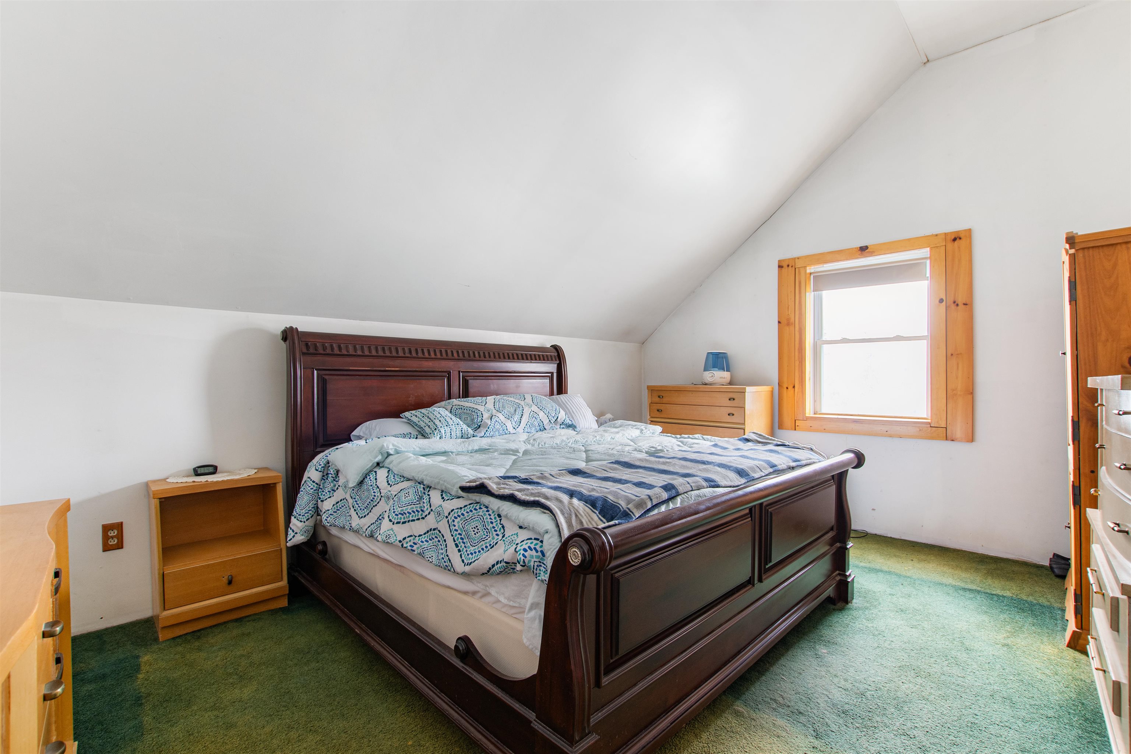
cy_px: 377
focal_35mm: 15
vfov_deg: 77.3
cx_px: 566
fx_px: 471
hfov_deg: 100.4
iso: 100
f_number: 8
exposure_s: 1.3
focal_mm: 10
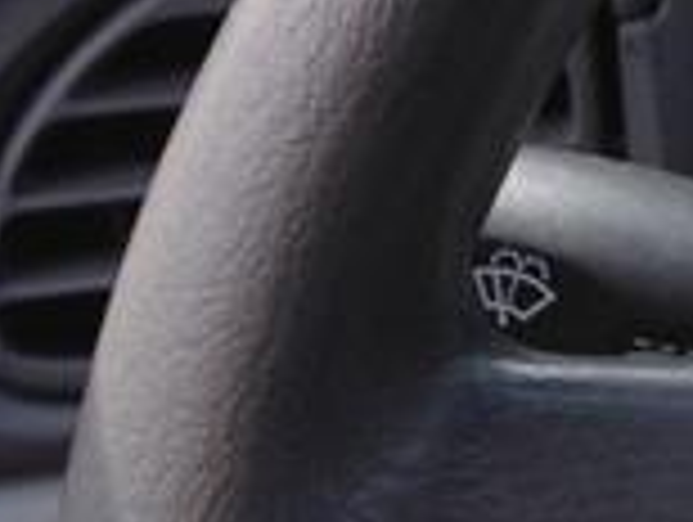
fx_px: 4391
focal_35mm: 219
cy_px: 207
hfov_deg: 7.8
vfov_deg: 6.8
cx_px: 2074
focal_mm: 4.13
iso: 50
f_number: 2.4
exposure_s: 1/293
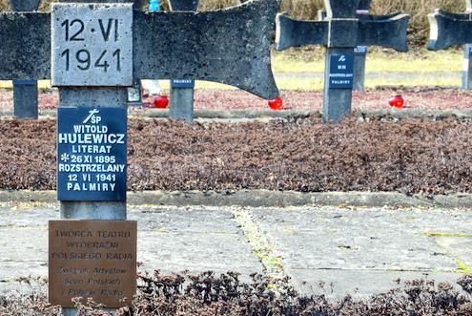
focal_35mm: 85
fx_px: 1113
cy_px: 140
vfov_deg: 16.1
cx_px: 115
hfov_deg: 23.7
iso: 400
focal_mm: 35
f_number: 10
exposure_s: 1/250
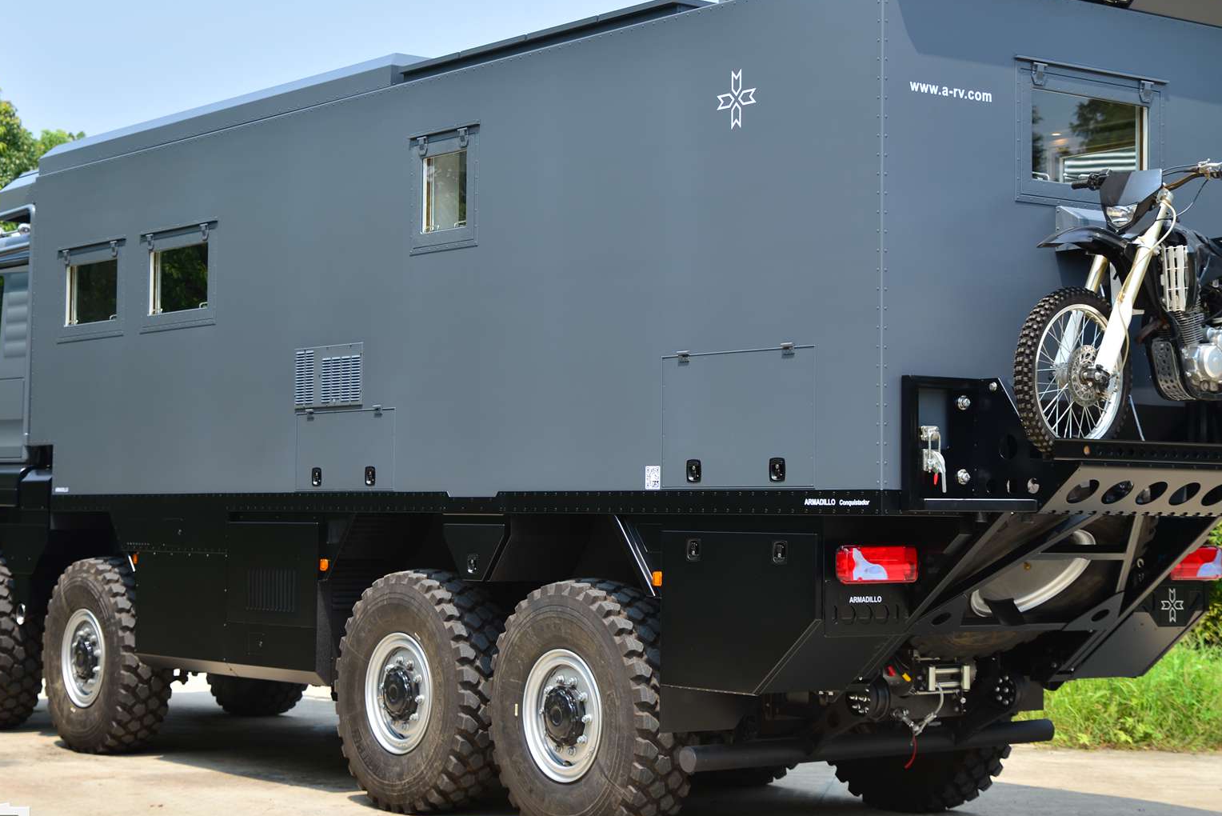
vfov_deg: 18.9
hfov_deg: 28.1
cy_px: 359
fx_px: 2445
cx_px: 589
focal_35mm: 72
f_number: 6.3
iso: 100
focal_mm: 55
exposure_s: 1/400
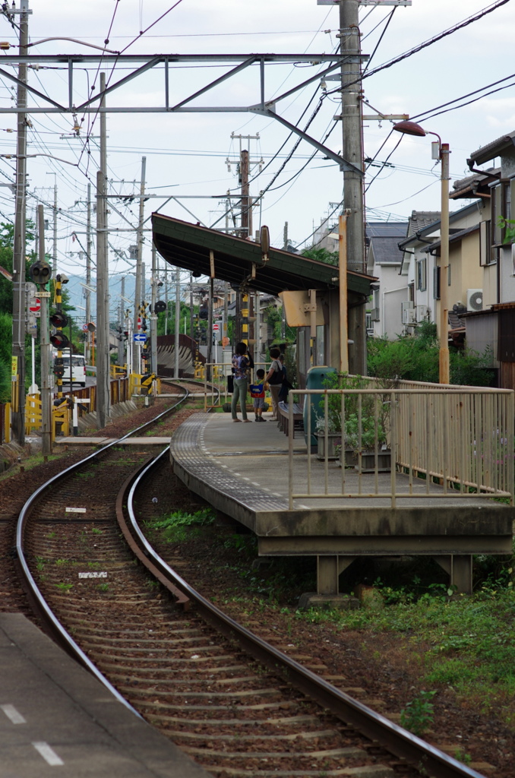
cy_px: 389
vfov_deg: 19.5
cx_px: 258
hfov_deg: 13.0
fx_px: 2264
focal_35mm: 105
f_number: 4
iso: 100
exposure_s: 1/400
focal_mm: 70
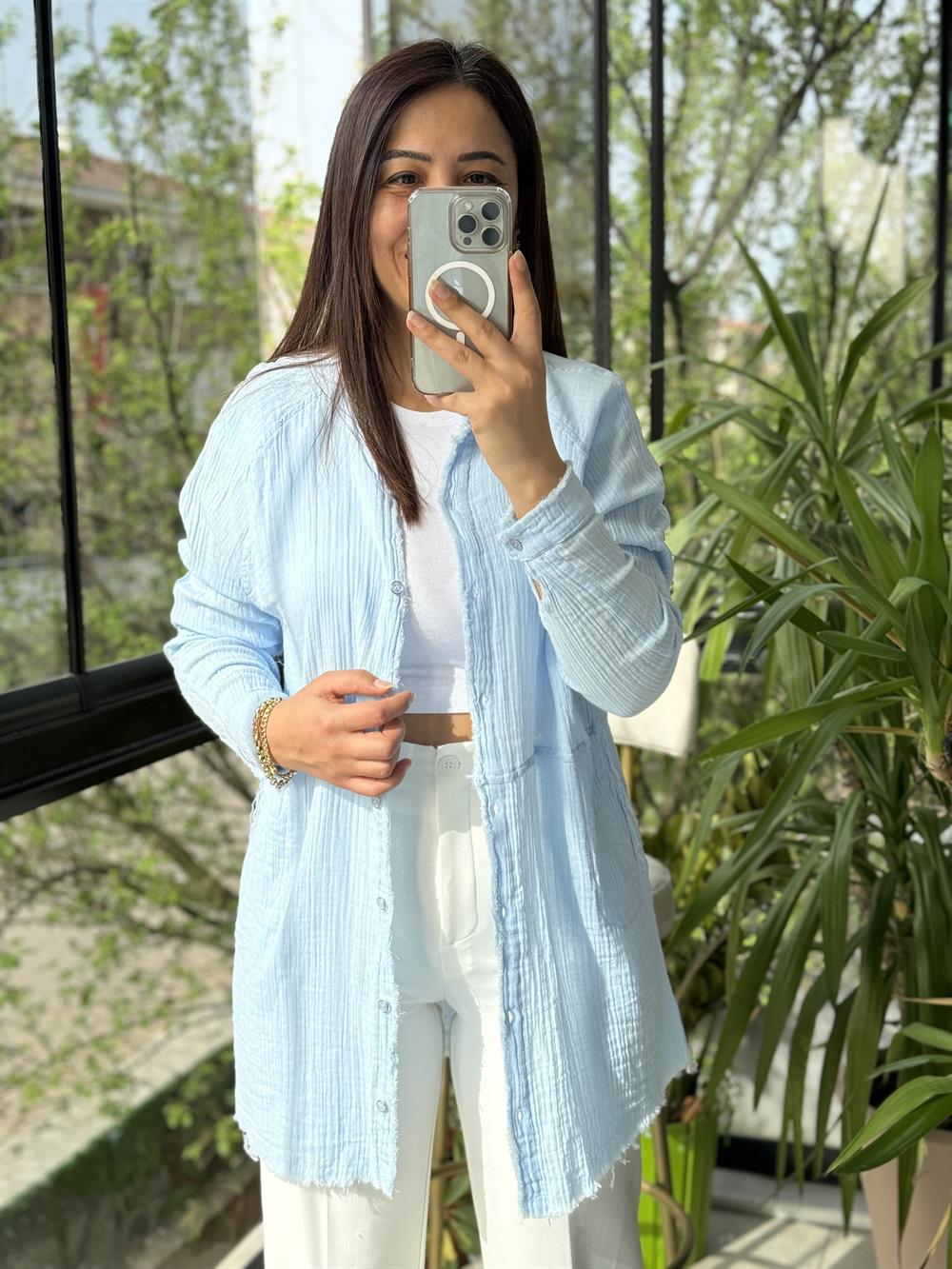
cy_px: 634
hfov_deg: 30.3
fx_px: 1760
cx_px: 476
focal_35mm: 48
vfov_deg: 39.7
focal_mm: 6.86
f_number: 1.78
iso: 64
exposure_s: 1/627
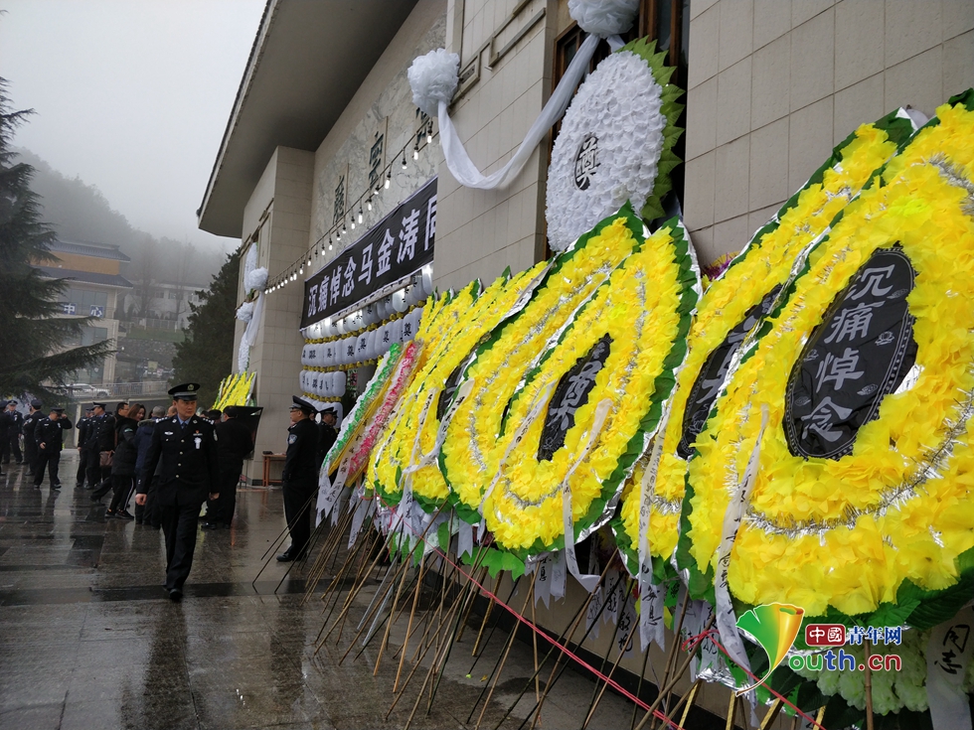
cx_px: 487
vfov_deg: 56.8
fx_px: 675
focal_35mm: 24
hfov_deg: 71.6
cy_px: 365
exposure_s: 1/132
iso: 100
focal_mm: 4.1
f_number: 1.7
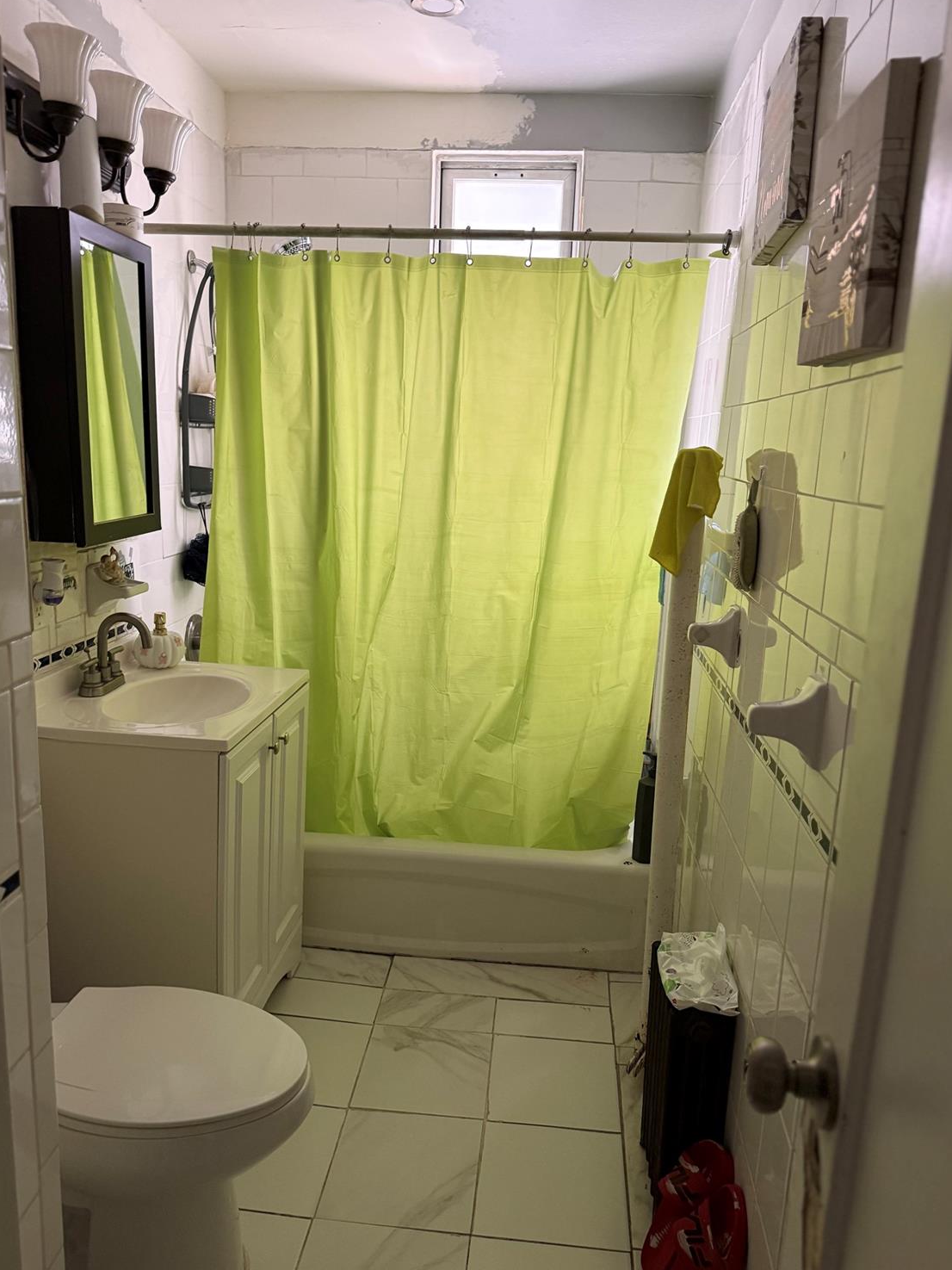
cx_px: 479
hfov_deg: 54.9
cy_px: 650
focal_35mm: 25
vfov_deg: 69.4
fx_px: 917
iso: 320
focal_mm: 6.76
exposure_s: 1/60
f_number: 1.78
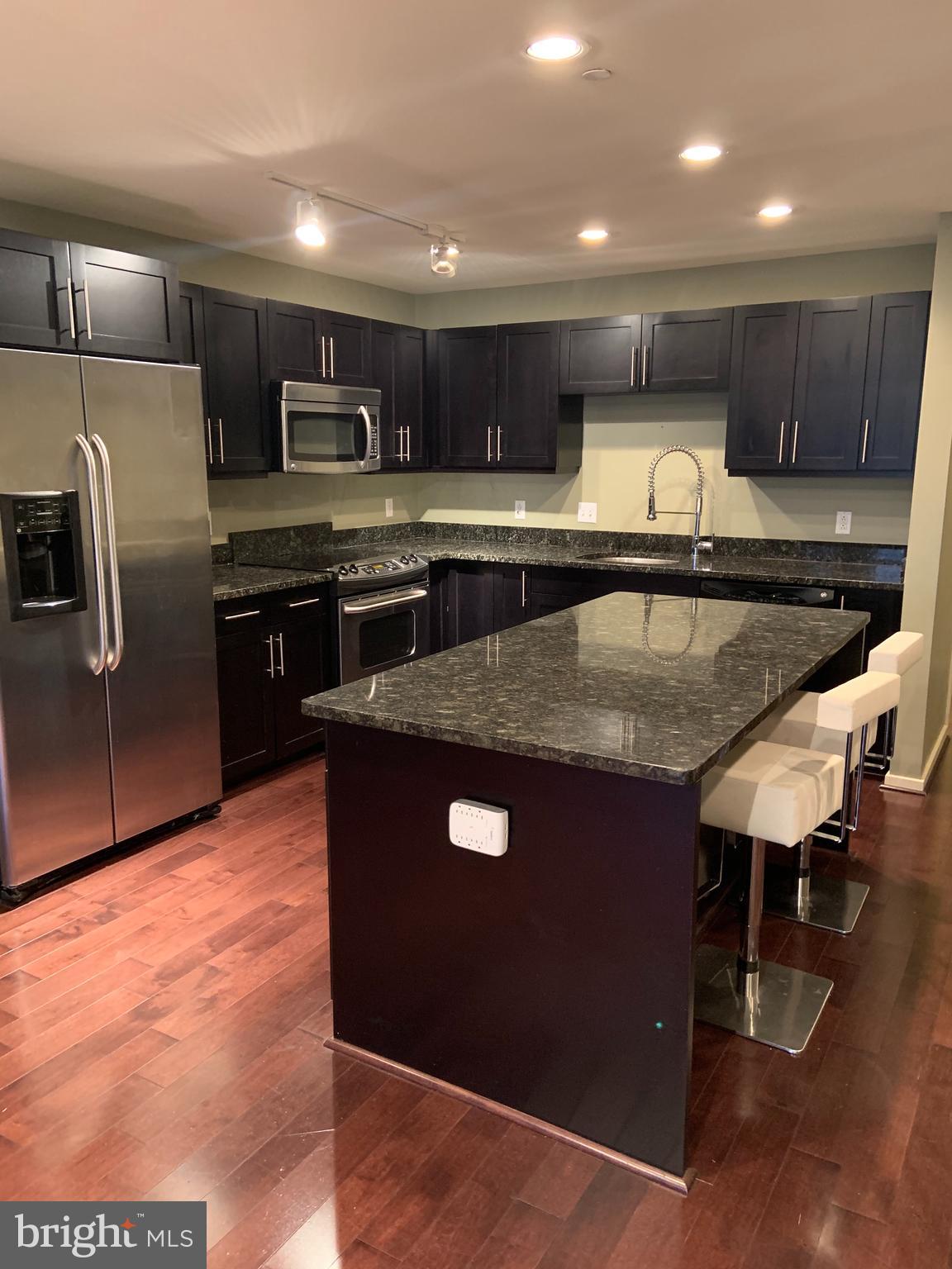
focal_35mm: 26
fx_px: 953
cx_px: 476
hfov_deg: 53.1
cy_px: 634
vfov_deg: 67.3
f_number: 1.8
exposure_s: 1/30
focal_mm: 4.25
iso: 500
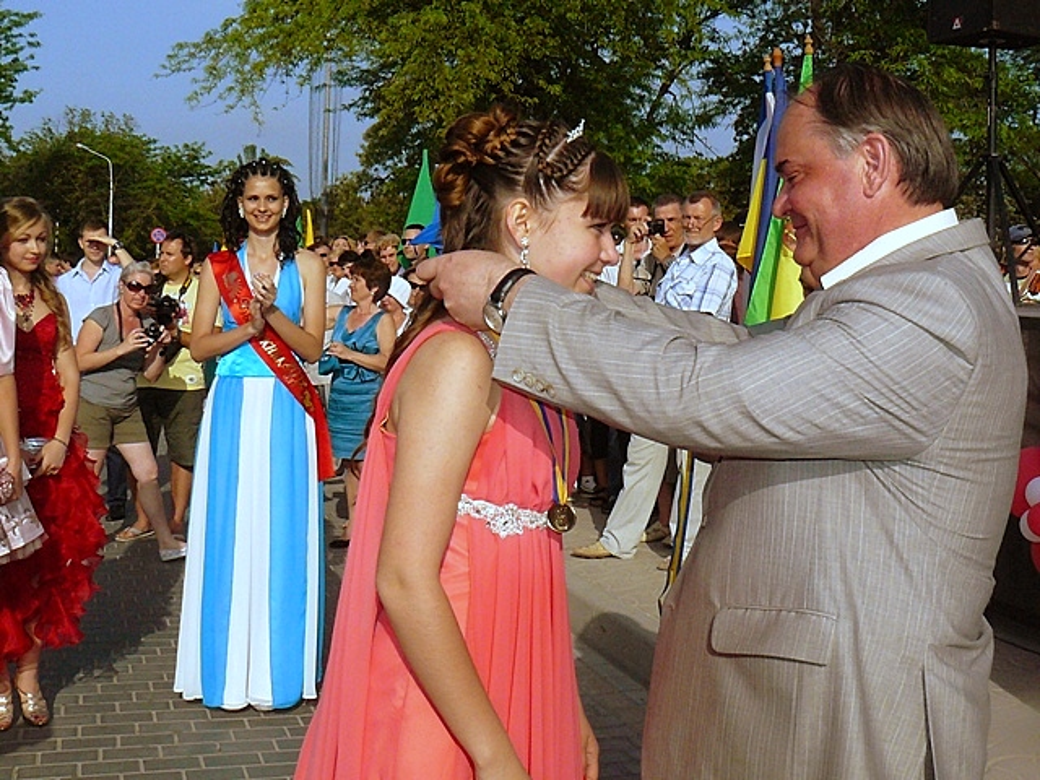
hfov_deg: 51.4
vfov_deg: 39.7
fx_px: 1082
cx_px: 520
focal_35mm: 36
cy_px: 390
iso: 200
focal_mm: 6
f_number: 8
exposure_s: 1/500
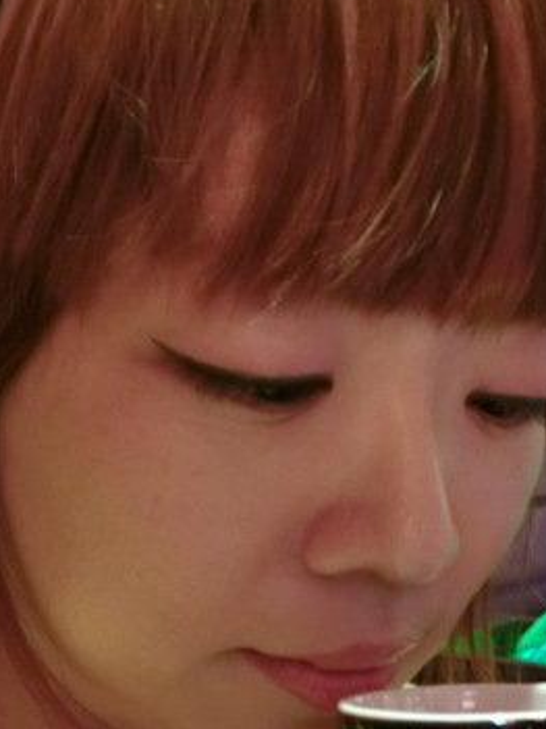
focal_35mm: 57
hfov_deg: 25.6
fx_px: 1199
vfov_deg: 31.3
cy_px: 731
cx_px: 316
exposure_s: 1/5
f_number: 2.8
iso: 400
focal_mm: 5.4
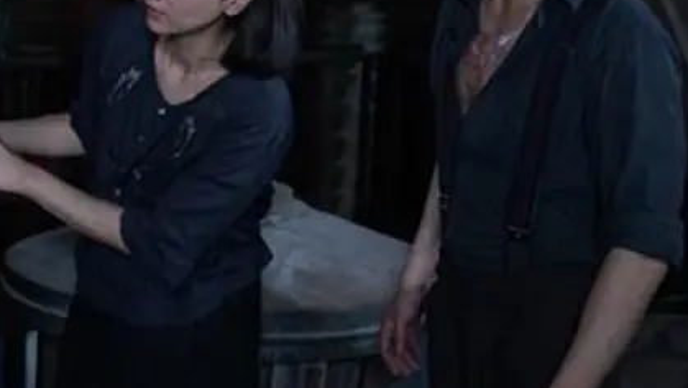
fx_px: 1350
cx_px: 89
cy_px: 98
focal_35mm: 74
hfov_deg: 27.7
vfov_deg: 16.3
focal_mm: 38
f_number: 5.6
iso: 4000
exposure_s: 1/125
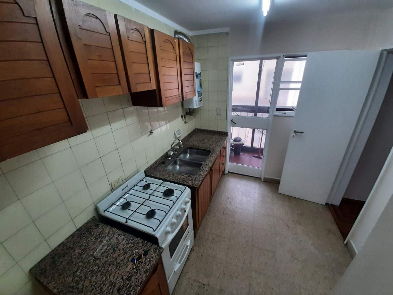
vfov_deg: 89.9
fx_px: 148
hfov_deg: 106.2
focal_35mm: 13
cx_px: 196
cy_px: 148
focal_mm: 1.42
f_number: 2.2
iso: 200
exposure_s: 1/50
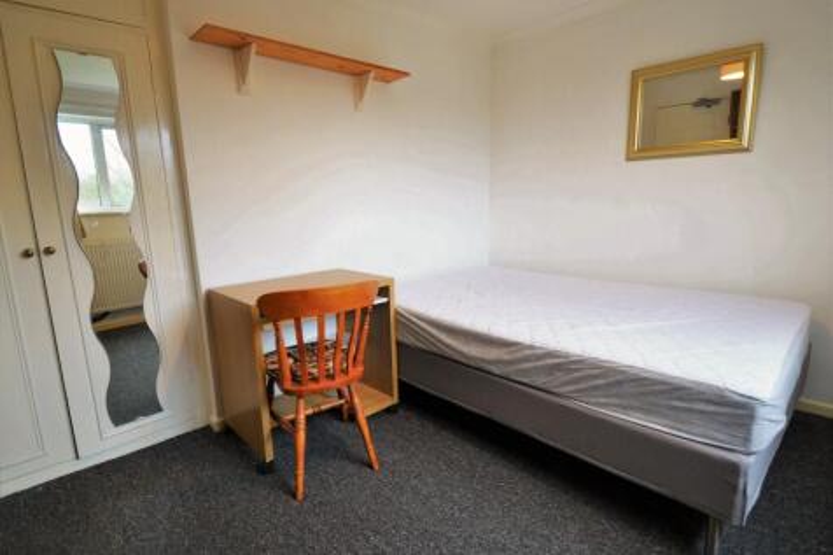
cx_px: 416
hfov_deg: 100.4
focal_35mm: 15
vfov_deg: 77.3
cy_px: 278
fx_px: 347
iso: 450
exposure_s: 1/60
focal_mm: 10
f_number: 3.5
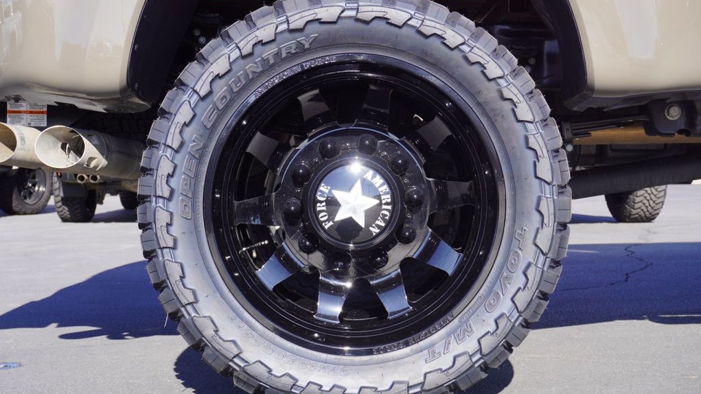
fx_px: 1143
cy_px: 198
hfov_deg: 34.1
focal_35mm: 62
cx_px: 350
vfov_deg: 19.6
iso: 100
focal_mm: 39
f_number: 8
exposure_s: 1/100
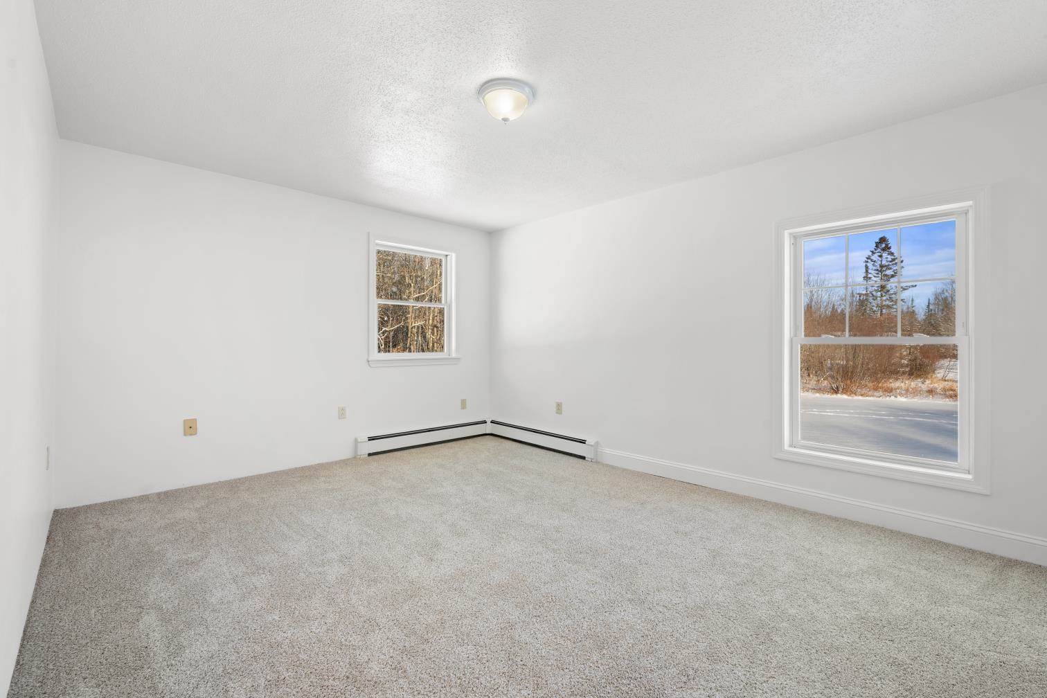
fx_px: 436
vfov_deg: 77.3
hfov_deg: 100.4
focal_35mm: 15
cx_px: 524
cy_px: 349
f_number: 8
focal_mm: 15.5
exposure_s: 1/6
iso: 320
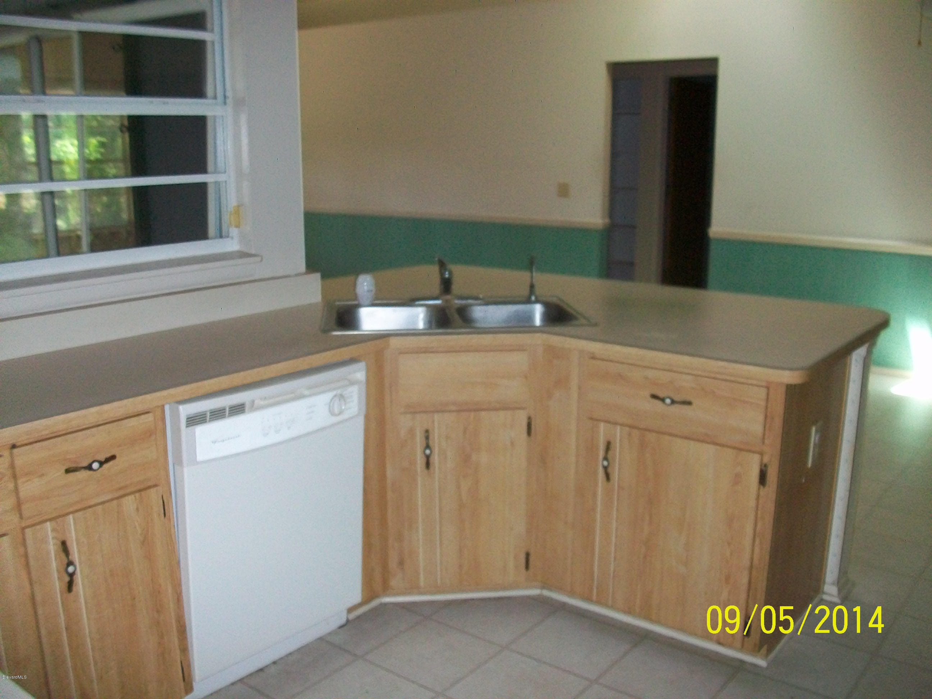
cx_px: 466
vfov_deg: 44.2
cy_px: 350
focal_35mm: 32
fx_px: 862
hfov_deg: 56.8
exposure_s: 1/60
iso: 160
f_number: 2.8
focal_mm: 5.7
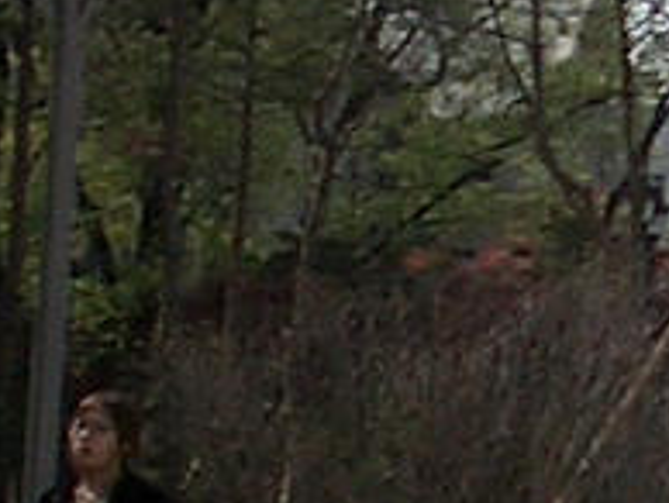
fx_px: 4721
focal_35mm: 244
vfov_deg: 6.1
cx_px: 1869
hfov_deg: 7.3
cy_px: 293
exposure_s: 1/1000
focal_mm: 5.6
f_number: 3.5
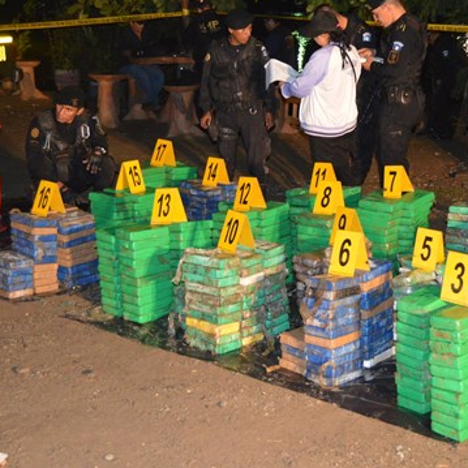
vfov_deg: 29.0
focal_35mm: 59
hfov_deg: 29.0
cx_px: 293
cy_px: 205
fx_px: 902
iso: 2800
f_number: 4
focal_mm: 26
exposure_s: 1/60
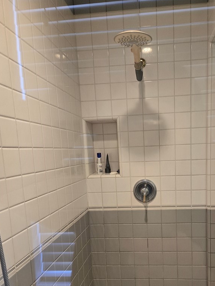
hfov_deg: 45.0
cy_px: 185
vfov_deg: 57.4
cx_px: 135
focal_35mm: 31
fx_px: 257
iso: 250
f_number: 1.8
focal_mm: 5.4
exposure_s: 1/120
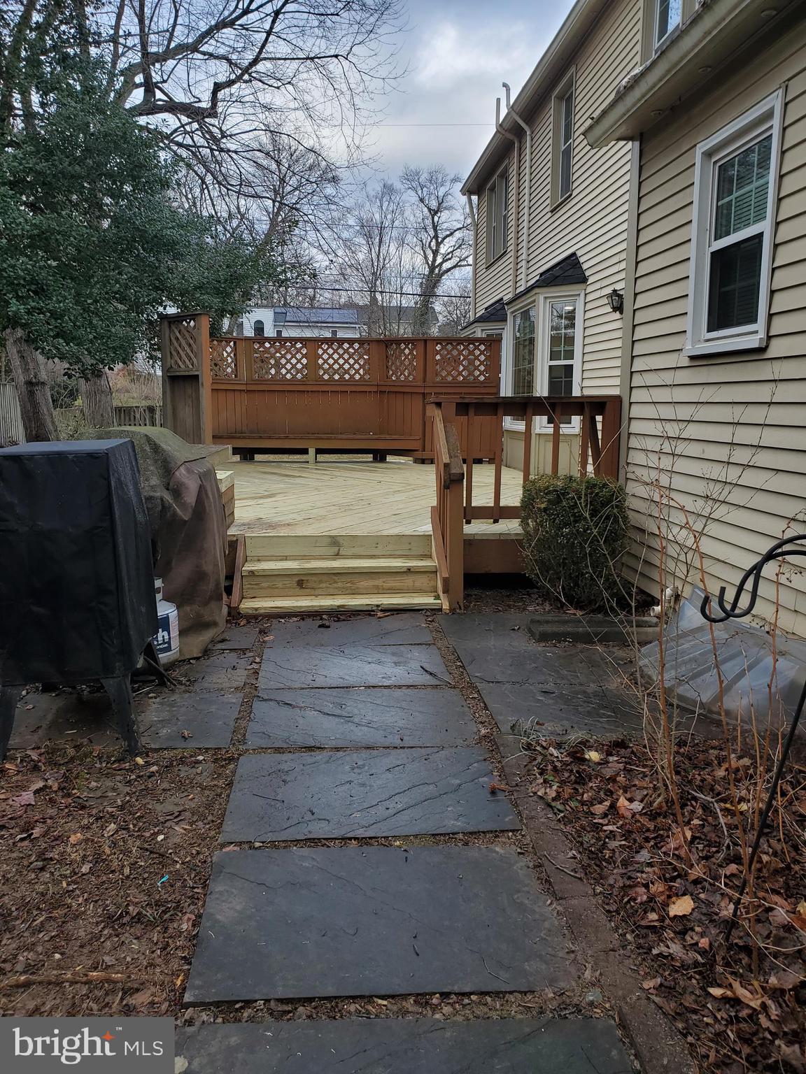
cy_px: 537
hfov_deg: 53.1
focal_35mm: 26
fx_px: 807
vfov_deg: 67.3
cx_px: 403
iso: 50
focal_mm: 4.3
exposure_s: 1/121
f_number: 2.4
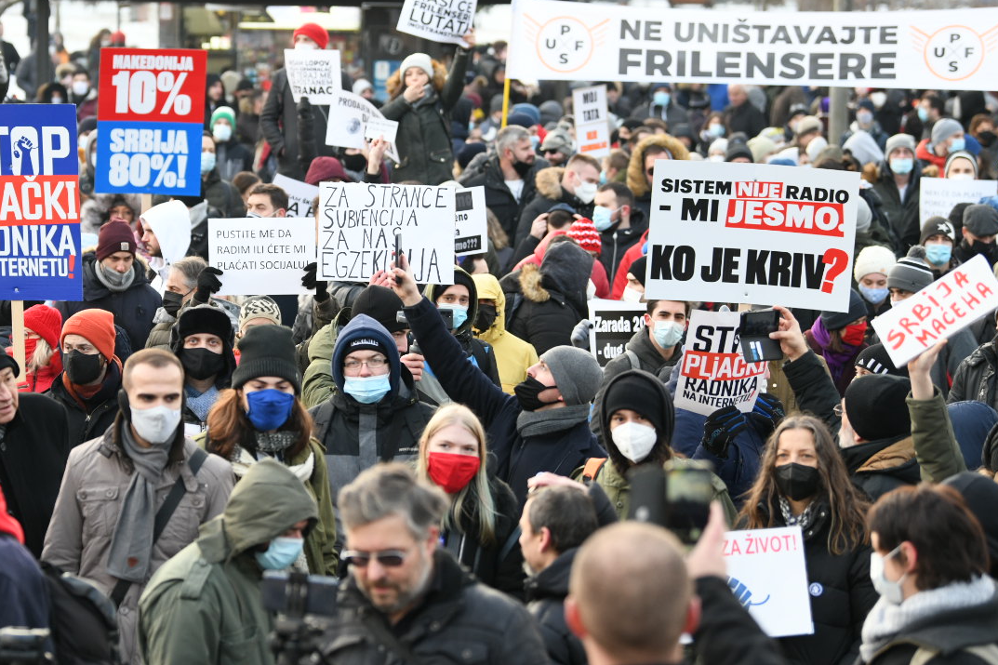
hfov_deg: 13.8
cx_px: 303
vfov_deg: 9.3
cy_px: 298
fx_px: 4102
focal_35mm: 148
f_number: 3.2
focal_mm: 98
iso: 800
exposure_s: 1/500
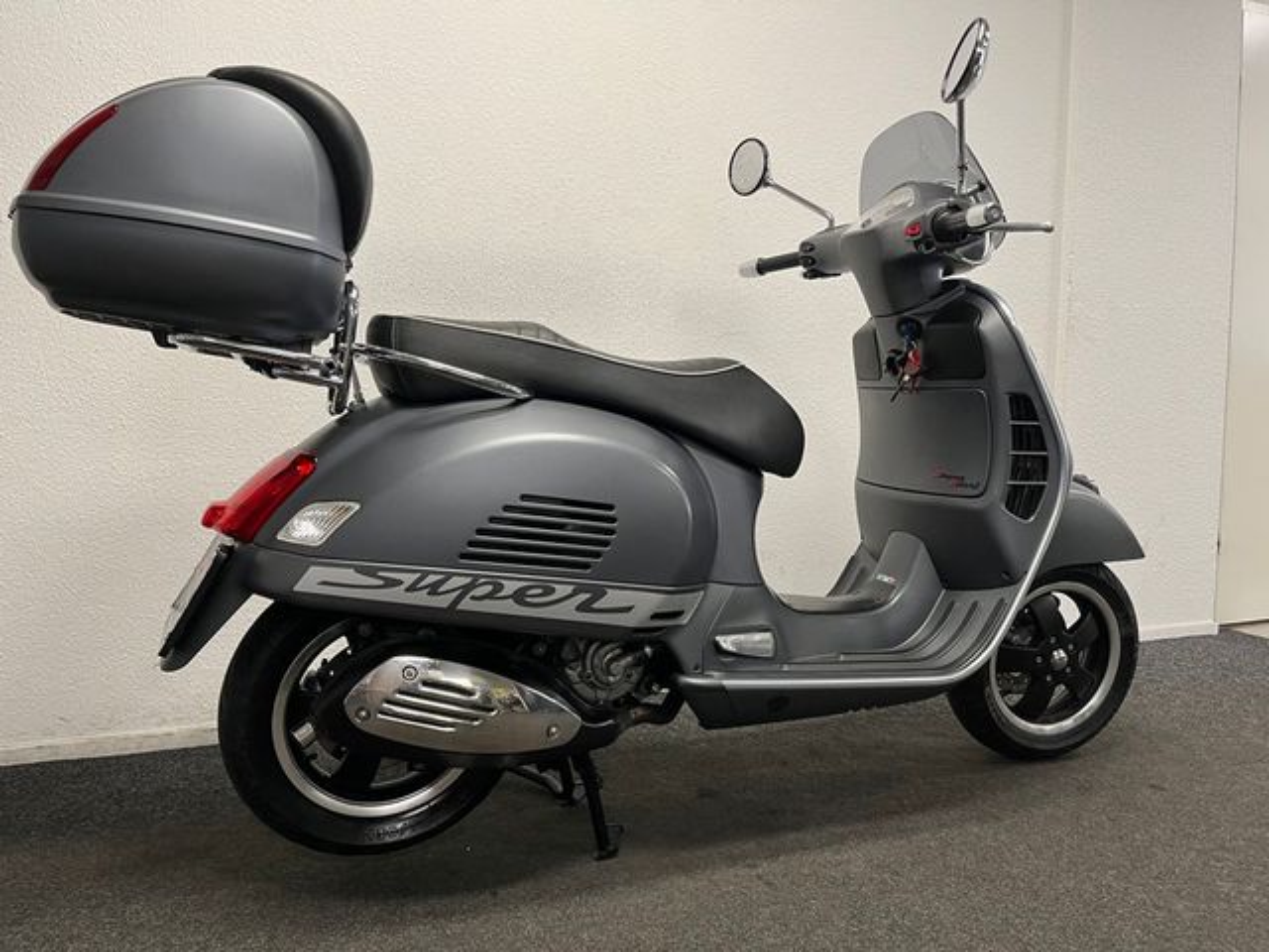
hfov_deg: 67.3
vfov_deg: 53.1
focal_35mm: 26
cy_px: 476
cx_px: 634
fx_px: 953
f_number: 1.6
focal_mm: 5.1
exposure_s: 1/50
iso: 80
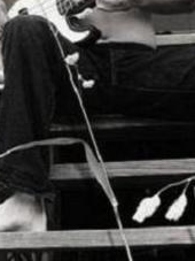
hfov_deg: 11.6
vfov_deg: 15.5
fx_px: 955
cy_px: 78
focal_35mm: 127
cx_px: 38
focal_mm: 7.54
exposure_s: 1/160
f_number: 2.8
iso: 64
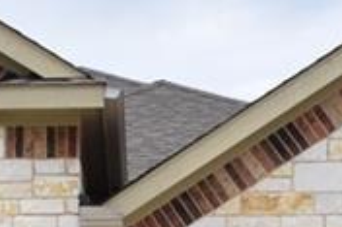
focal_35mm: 209
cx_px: 47
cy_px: 473
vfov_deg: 6.4
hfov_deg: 9.8
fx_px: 1984
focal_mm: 24
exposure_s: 1/400
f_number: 10
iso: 200
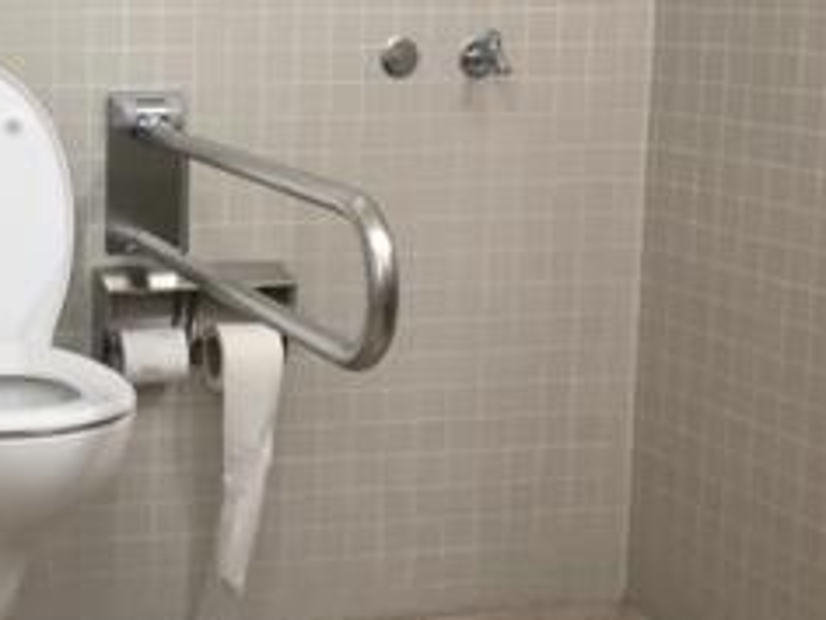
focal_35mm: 72
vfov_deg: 20.4
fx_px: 1718
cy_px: 210
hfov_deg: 25.6
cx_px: -12
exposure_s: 1/33
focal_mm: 4.15
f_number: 2.2
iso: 160
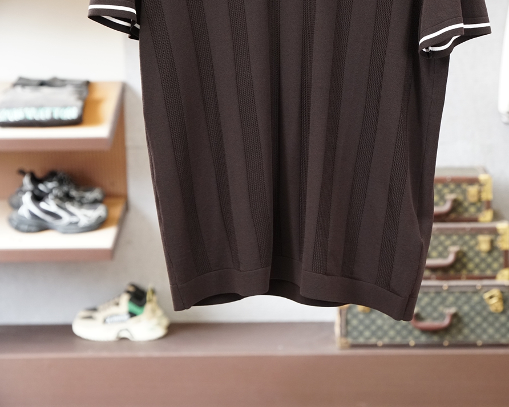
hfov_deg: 20.8
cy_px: 203
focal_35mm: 92
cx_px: 306
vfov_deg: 16.7
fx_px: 1386
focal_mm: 54
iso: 1600
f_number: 4
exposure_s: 1/100
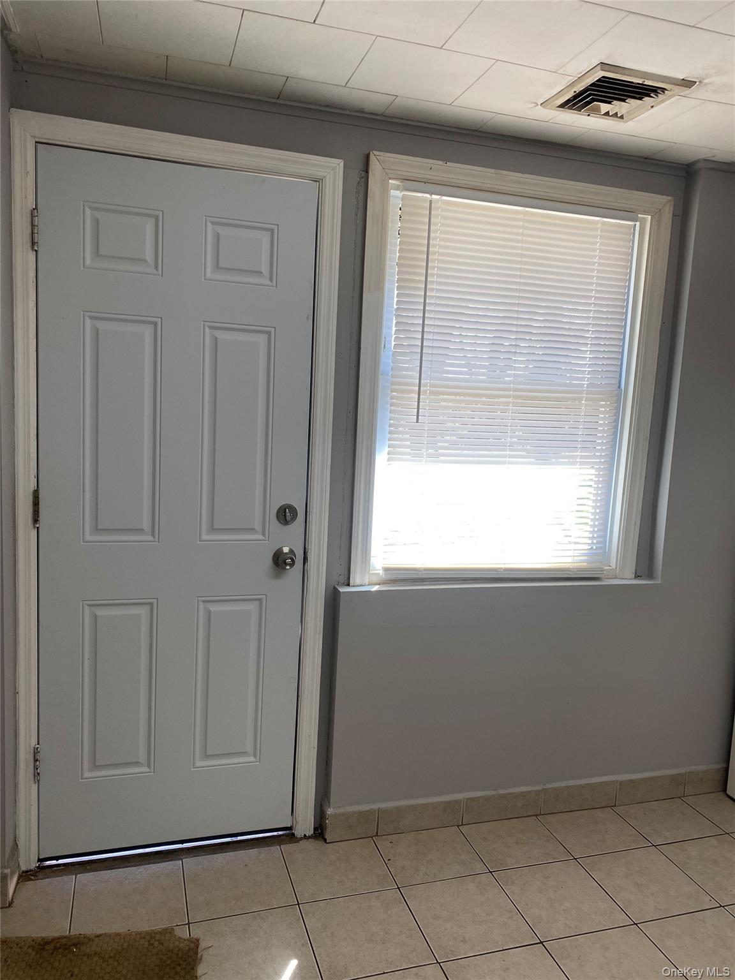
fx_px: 736
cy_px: 490
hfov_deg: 53.1
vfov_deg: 67.3
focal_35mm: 26
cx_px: 368
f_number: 1.8
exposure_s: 1/120
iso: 50
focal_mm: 4.25
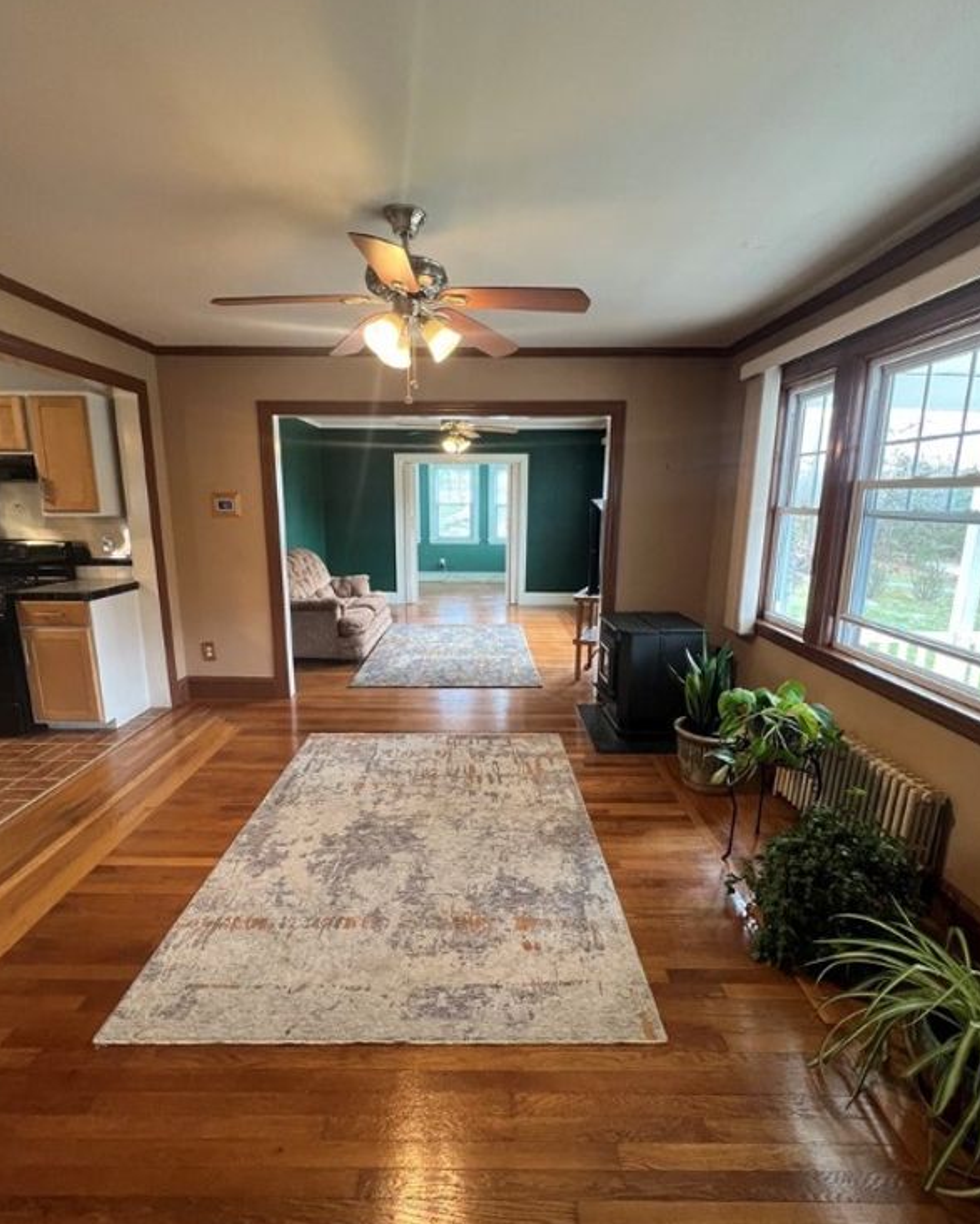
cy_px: 625
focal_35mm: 15
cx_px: 474
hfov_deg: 84.0
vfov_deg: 96.8
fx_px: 543
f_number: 1.8
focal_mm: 1.57
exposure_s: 1/60
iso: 125
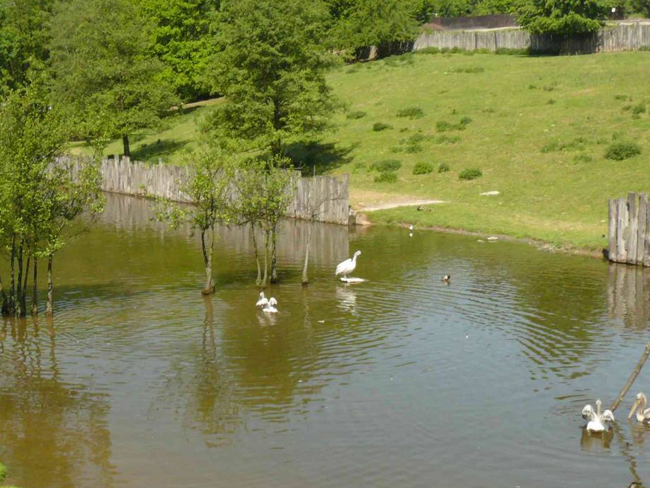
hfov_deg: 30.6
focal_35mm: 61
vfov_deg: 24.0
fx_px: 1146
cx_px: 101
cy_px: 263
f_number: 5
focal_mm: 7.4
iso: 200
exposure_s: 1/250
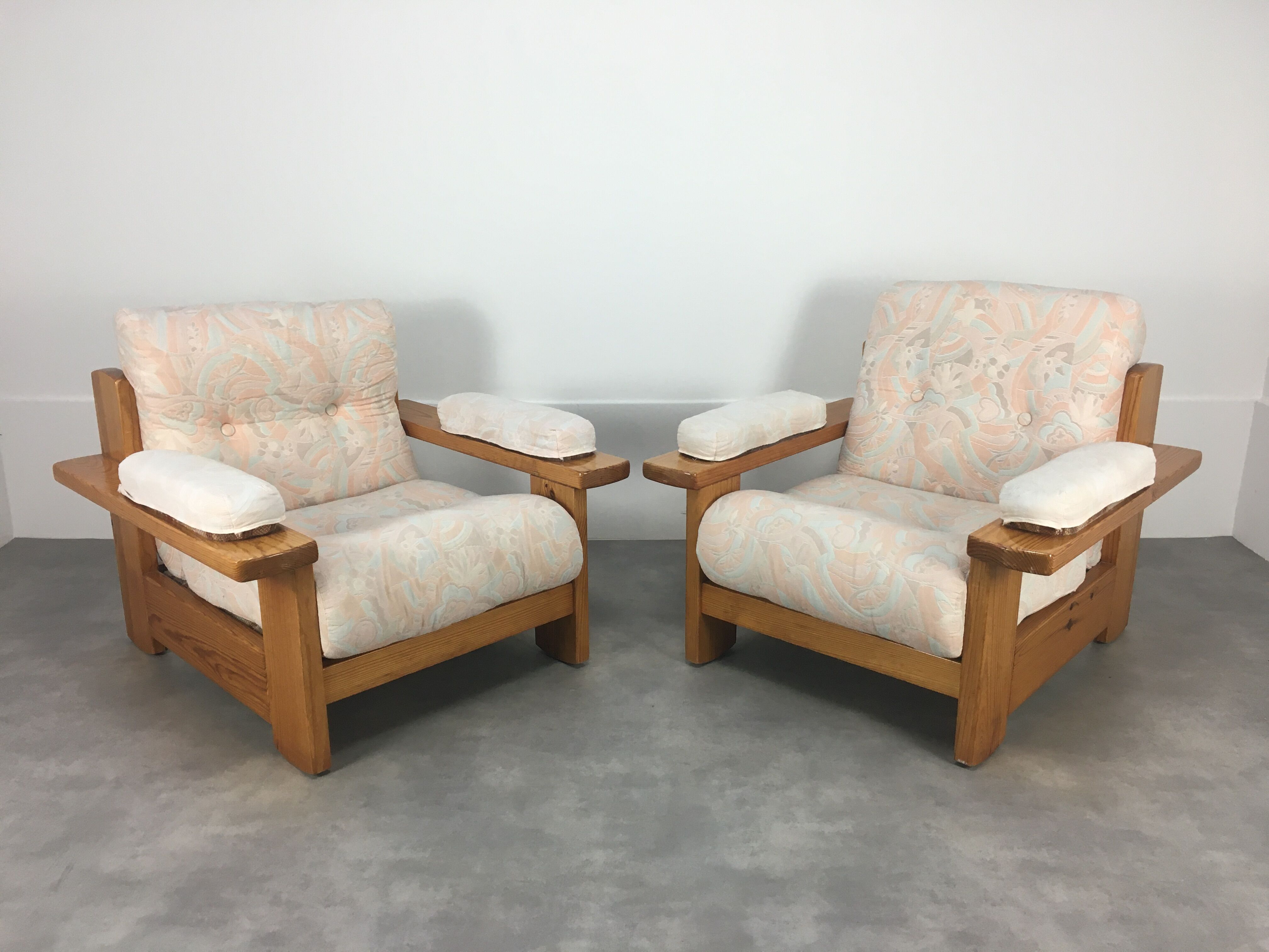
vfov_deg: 48.2
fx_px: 1063
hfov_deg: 61.7
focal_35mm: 29
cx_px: 634
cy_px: 476
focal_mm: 4.15
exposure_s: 1/33
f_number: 2.2
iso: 40
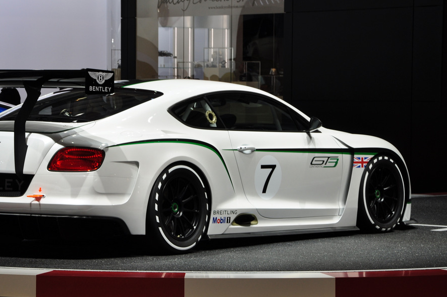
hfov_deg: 13.5
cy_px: 155
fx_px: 1881
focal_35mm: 152
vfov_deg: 9.0
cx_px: 166
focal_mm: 75
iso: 200
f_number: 9
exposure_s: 1/100
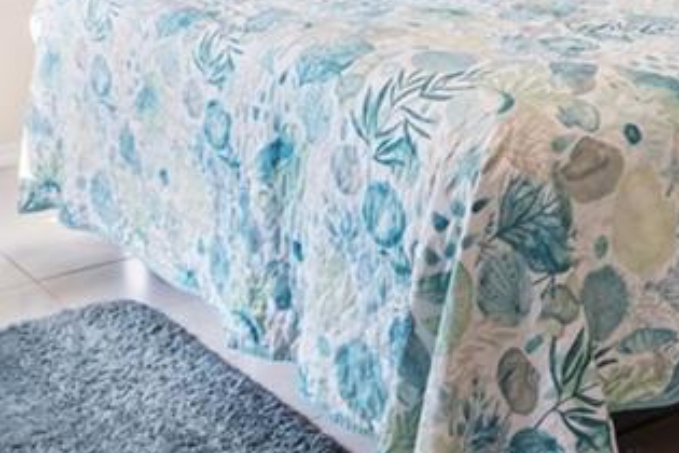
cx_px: 412
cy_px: -245
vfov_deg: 17.2
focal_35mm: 71
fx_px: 1339
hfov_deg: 28.4
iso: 250
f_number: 6.3
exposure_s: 1/60
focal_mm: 14
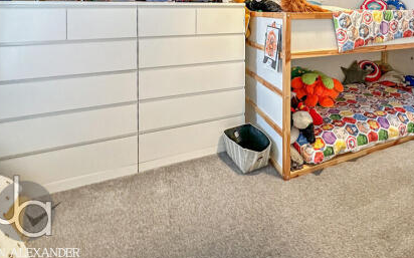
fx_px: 237
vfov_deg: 53.2
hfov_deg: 80.1
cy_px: 50
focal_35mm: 21
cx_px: 270
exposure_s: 1/50
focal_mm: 2.22
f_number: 2.2
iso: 500
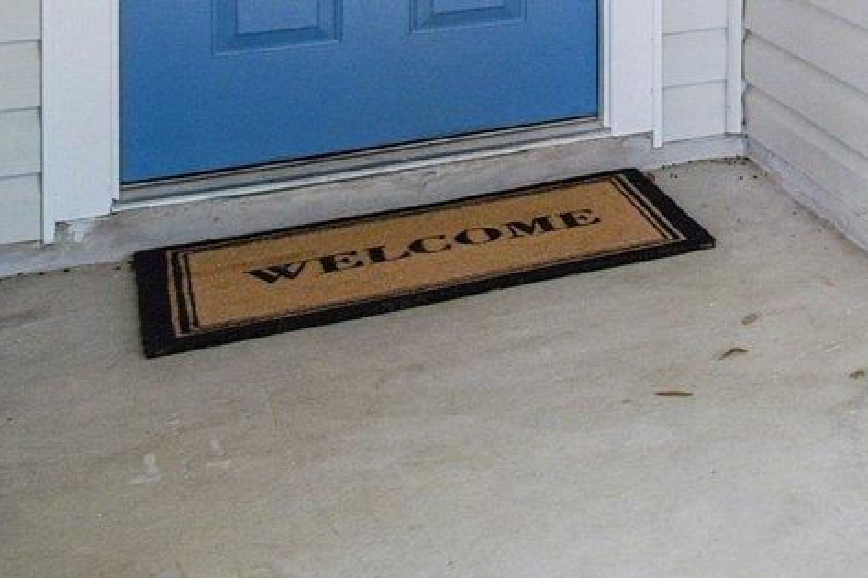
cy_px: -377
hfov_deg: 23.2
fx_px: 1567
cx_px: 1385
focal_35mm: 65
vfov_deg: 17.8
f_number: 8
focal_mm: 10
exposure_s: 1/50
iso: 400
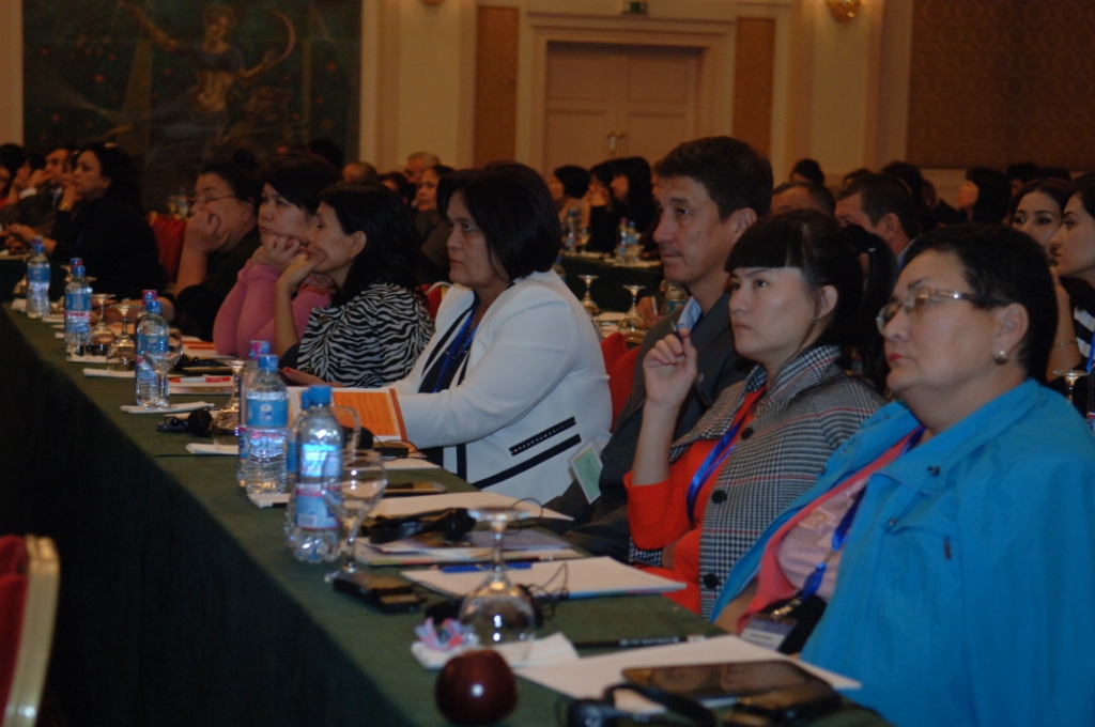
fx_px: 2187
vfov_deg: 18.9
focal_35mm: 72
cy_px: 364
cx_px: 548
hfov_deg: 28.1
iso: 800
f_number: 3.5
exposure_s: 1/60
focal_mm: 48
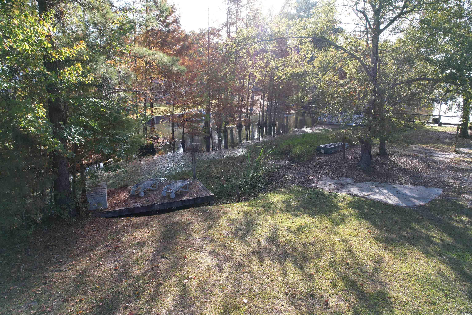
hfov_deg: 78.6
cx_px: 236
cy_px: 158
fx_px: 288
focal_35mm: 22
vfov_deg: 57.2
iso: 100
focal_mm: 8.38
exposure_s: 1/320
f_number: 2.8
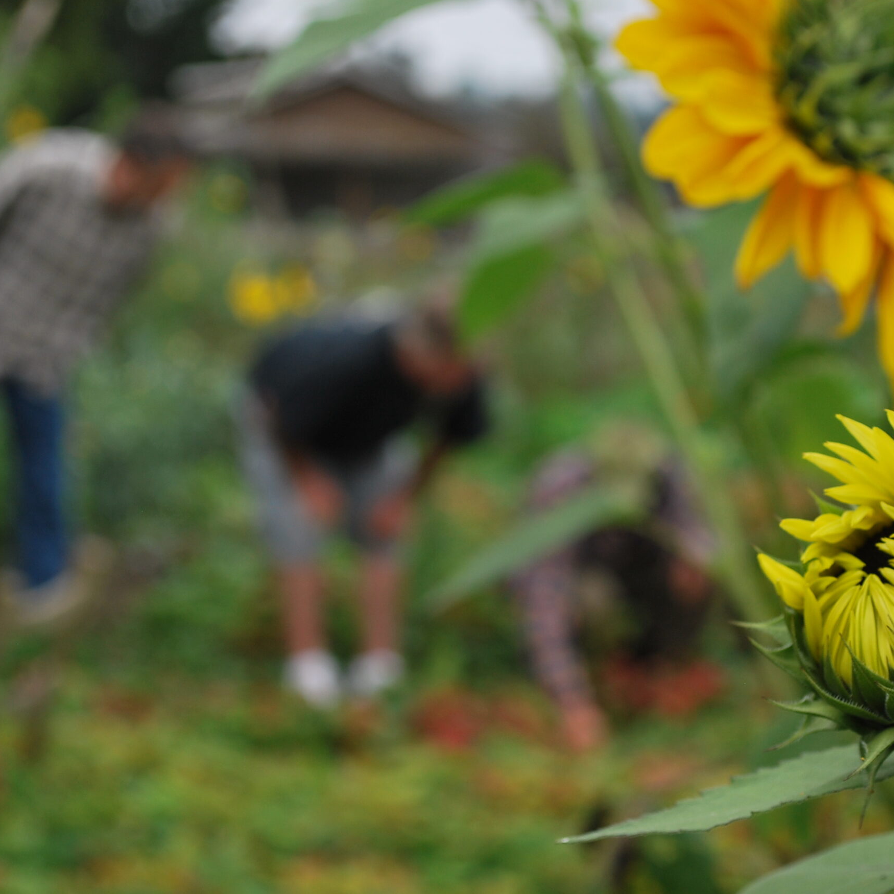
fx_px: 2454
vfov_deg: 20.6
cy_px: 446
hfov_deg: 20.6
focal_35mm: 84
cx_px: 513
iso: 200
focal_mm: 44
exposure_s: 1/125
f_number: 5.6
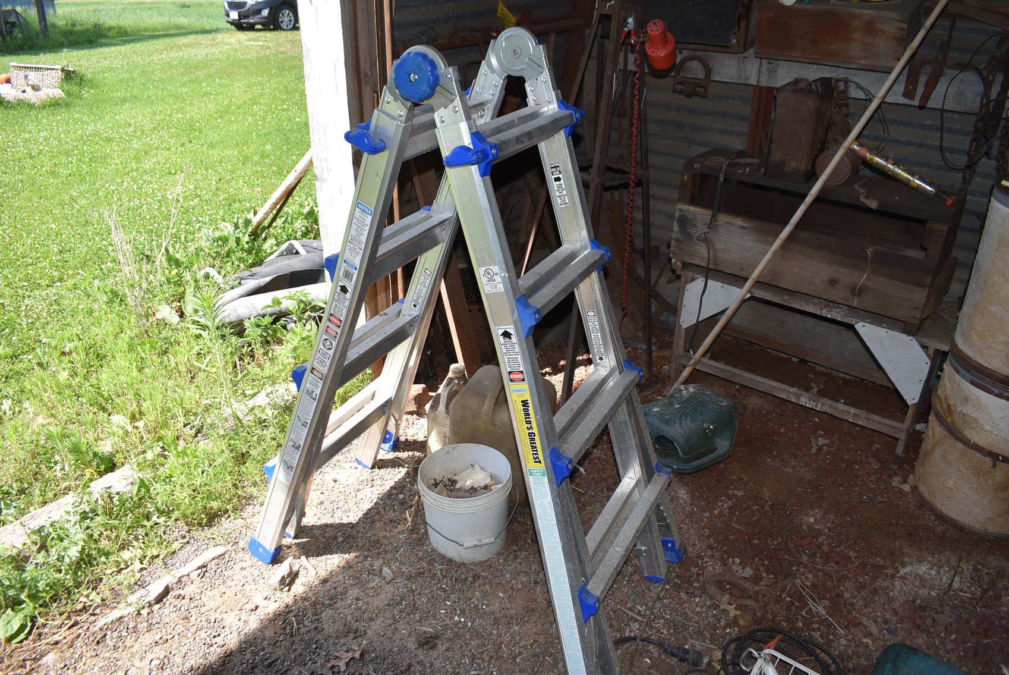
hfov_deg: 67.3
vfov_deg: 48.0
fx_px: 757
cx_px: 504
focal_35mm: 27
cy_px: 338
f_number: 5
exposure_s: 1/200
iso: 100
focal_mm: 18
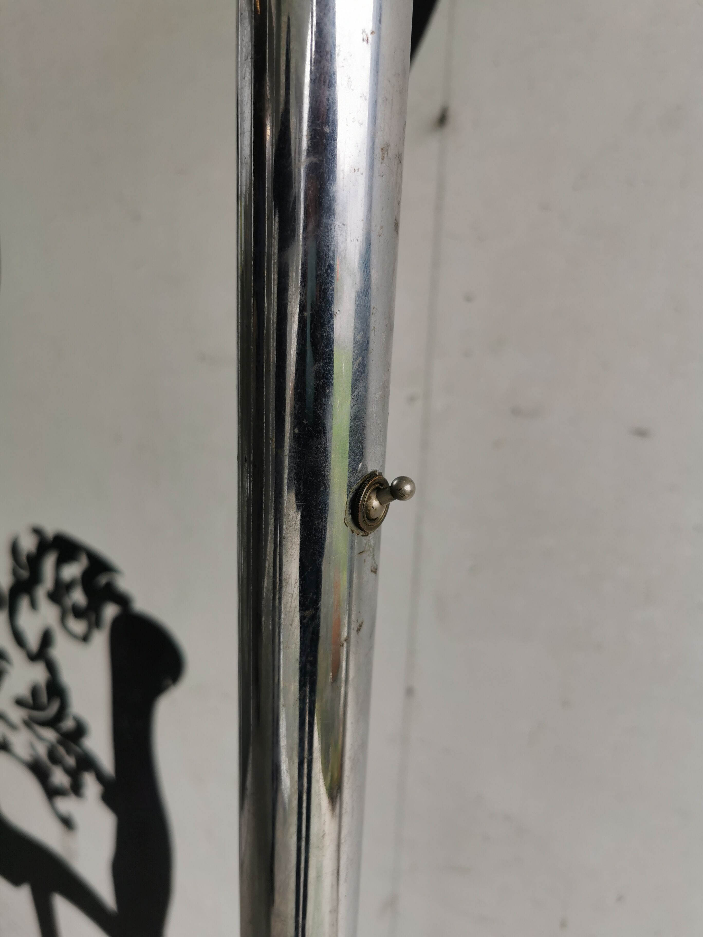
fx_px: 731
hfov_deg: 51.4
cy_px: 468
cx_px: 352
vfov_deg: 65.3
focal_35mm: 27
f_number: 1.6
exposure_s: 1/197
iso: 50
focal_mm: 5.56
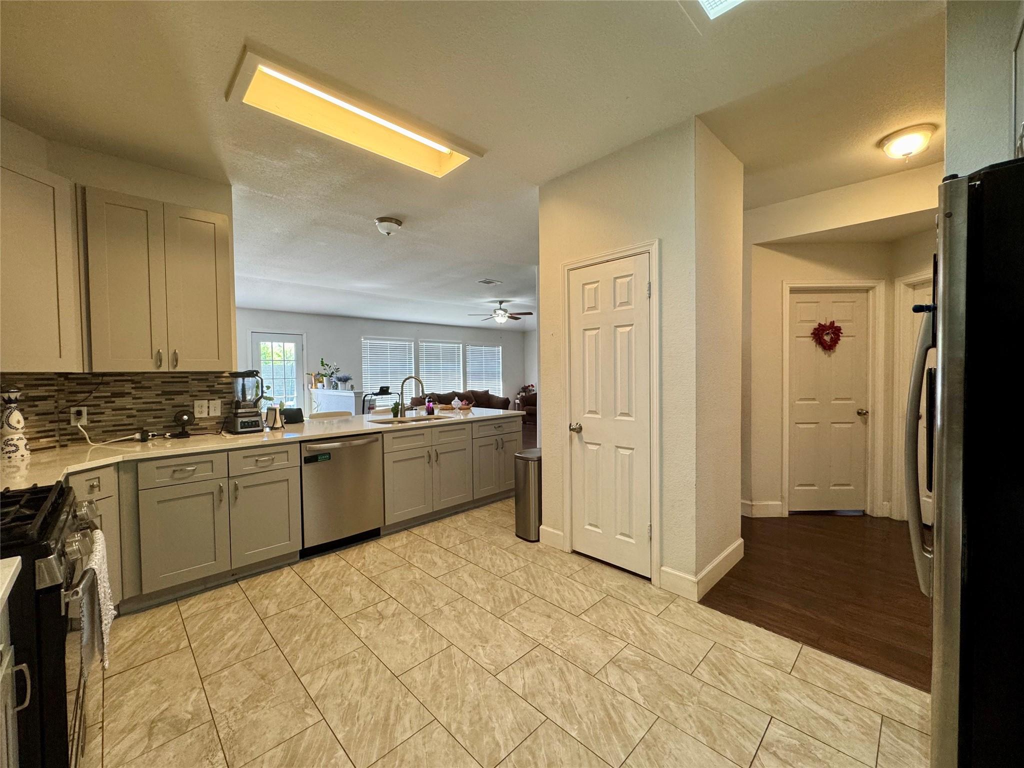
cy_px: 384
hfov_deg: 102.1
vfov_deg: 85.7
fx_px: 414
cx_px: 512
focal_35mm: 14
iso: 160
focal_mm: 2.22
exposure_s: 1/120
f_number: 2.2
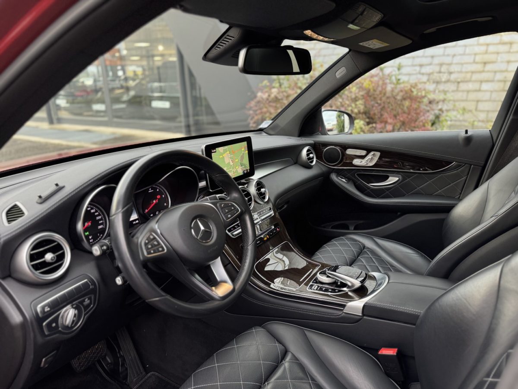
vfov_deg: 56.8
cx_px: 259
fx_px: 359
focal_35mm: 24
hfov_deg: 71.6
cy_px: 194
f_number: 1.78
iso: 250
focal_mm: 6.76
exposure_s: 1/60
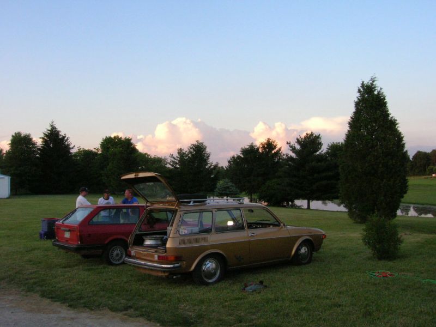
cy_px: 164
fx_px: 428
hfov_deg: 54.0
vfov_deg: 41.8
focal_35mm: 34
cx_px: 218
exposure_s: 1/132
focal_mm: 5.7
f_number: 4.9
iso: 189
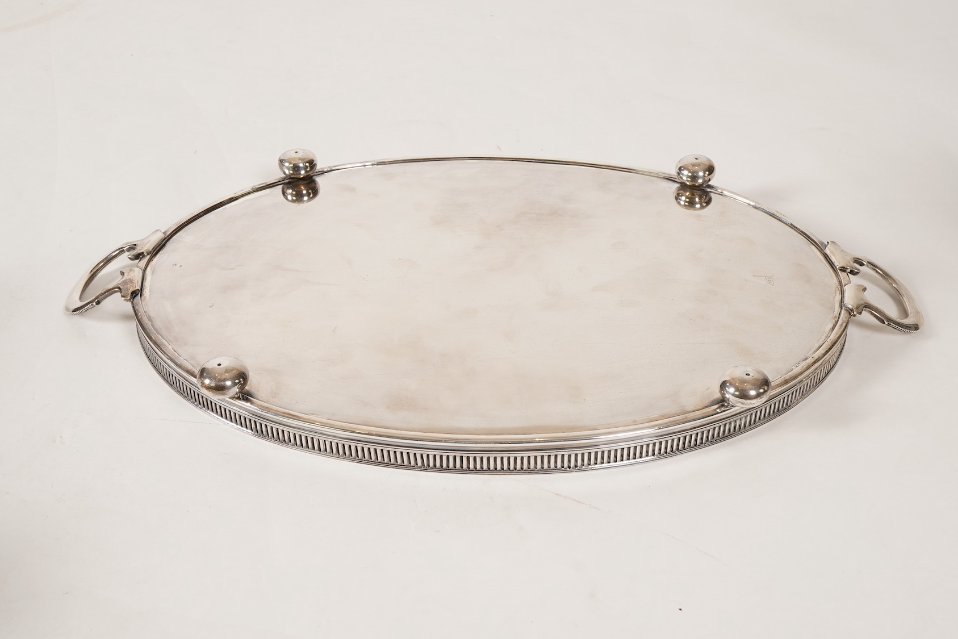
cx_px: 479
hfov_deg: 43.6
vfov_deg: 29.9
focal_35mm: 45
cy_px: 320
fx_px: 1198
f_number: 16
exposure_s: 1/125
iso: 400
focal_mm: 30
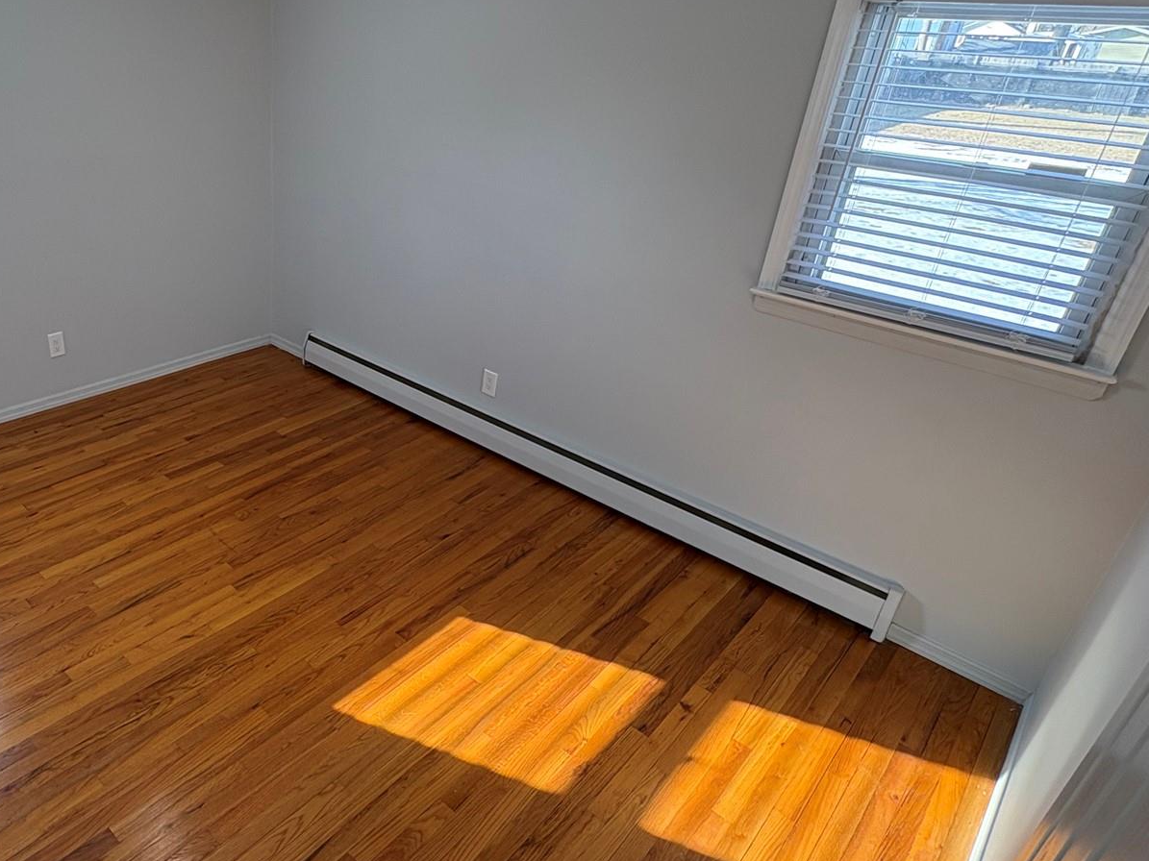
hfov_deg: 68.6
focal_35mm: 24
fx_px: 797
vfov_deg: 56.7
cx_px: 341
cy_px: 388
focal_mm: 2.22
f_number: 2.2
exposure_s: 1/120
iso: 100
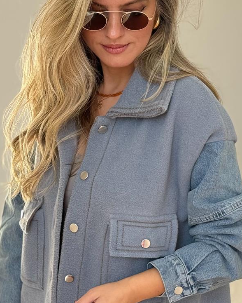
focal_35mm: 102
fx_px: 913
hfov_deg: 15.1
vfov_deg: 18.8
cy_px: 202
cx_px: 121
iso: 64
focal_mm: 6.76
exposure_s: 1/338
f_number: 1.78
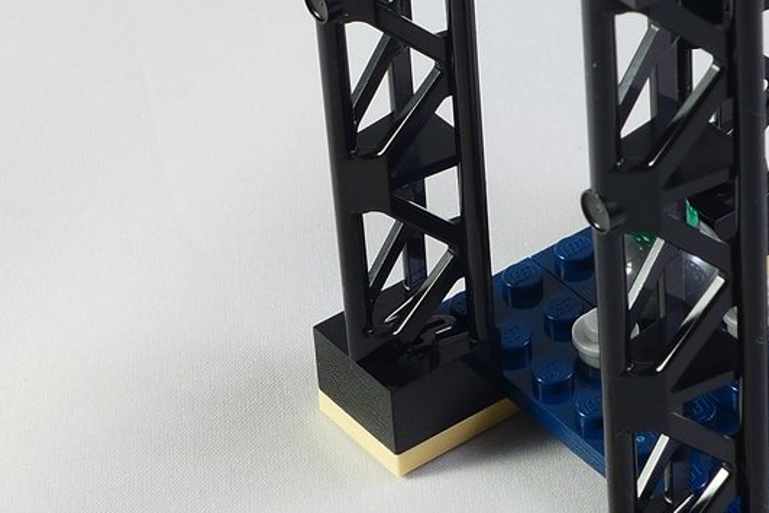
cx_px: 467
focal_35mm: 160
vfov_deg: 8.6
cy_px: 159
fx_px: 3418
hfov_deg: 12.8
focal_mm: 9.8
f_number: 4.5
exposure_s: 1/2
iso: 80
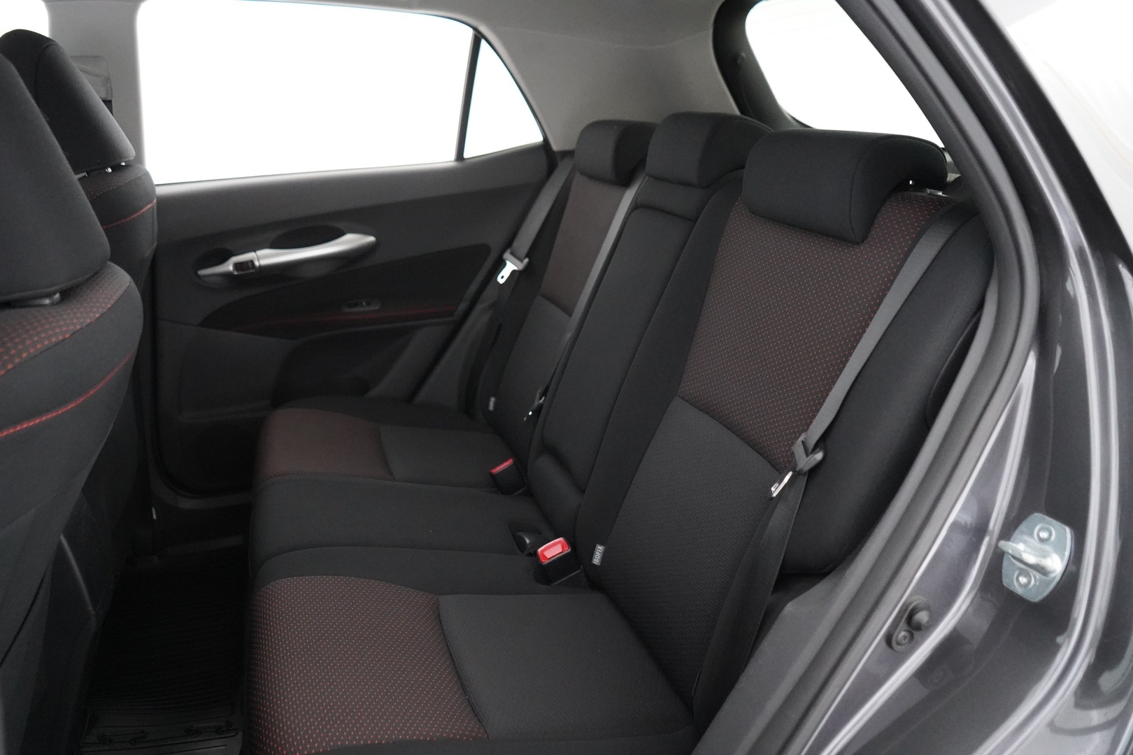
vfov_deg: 46.4
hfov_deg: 65.5
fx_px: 881
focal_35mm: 28
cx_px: 566
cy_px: 378
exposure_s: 1/80
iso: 12800
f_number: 3.5
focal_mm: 28
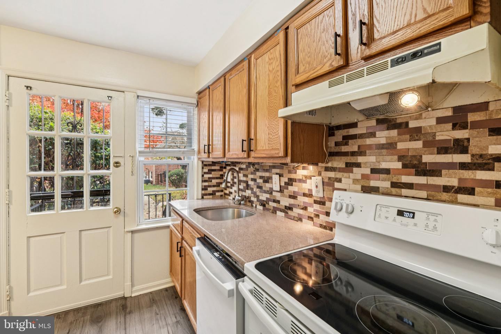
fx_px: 223
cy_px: 167
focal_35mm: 16
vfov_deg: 73.7
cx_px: 250
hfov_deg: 96.7
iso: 400
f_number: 8
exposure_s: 1/10
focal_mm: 16
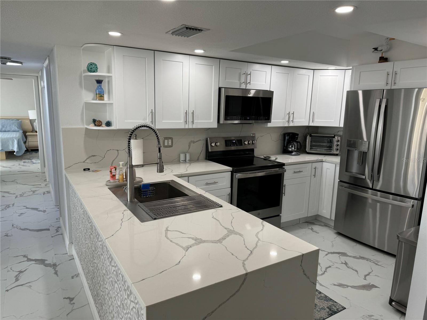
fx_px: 296
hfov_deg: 71.6
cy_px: 160
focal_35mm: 24
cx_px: 214
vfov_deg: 56.8
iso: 64
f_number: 1.78
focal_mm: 6.86
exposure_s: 1/120
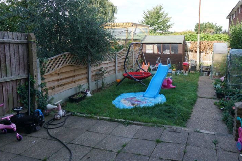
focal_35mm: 27
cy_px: 62
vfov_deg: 47.6
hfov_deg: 65.9
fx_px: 182
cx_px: 157
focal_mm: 16
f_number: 7.1
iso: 100
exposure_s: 1/100
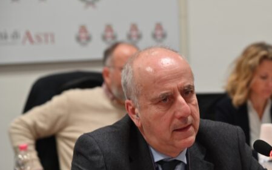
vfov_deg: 7.7
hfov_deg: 12.3
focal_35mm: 170
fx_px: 1261
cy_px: 113
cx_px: 184
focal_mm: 120
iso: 1000
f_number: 5
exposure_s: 1/100
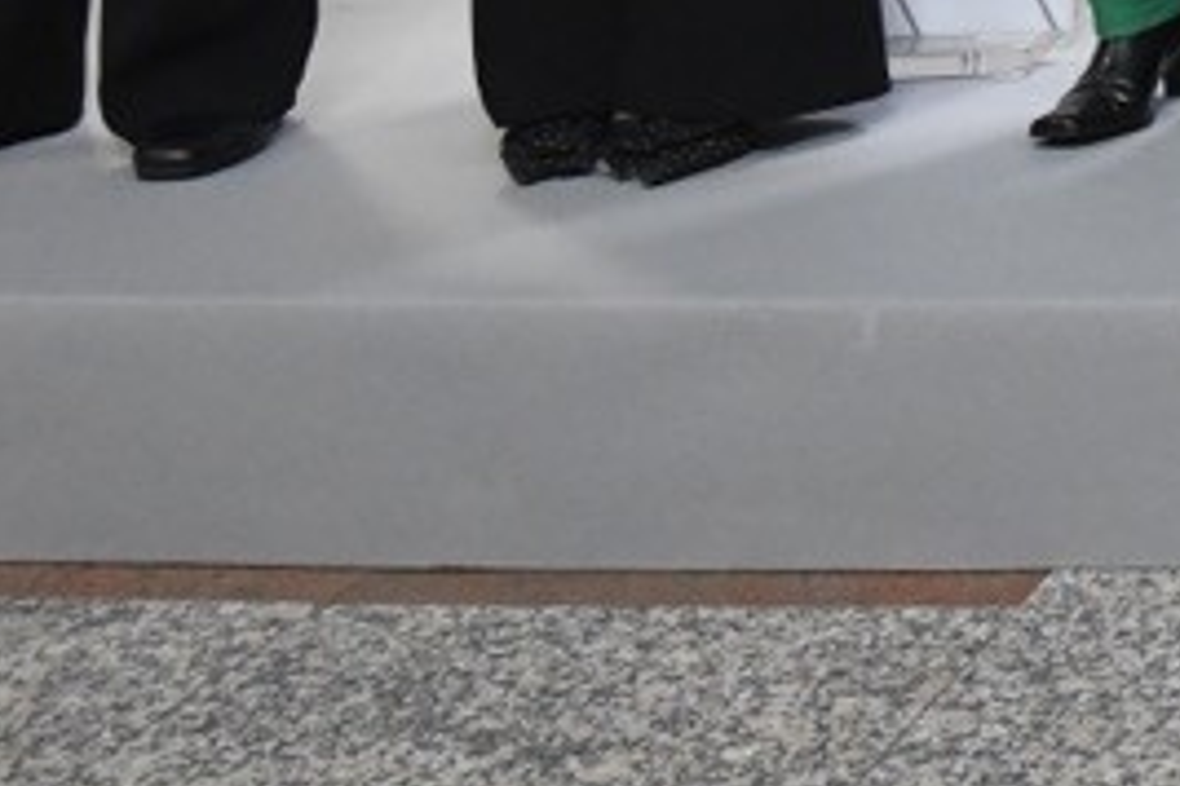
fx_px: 3179
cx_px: 2342
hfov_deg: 16.3
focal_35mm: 97
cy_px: -808
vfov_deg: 12.4
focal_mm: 16
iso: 2500
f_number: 6.3
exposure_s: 1/125
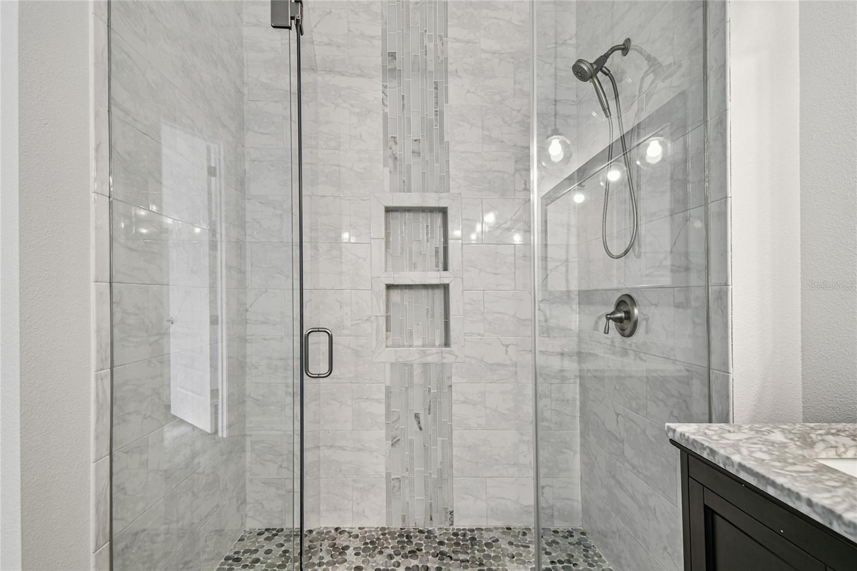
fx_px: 381
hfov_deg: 96.7
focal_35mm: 16
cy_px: 286
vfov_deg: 73.7
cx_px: 428
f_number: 7.1
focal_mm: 11
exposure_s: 1/5
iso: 100
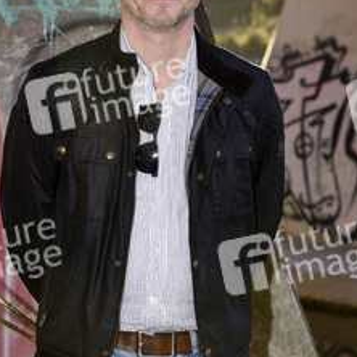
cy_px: 177
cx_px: 154
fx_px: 1750
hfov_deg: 11.6
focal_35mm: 150
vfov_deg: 11.6
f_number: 8
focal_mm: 98
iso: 250
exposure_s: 1/100
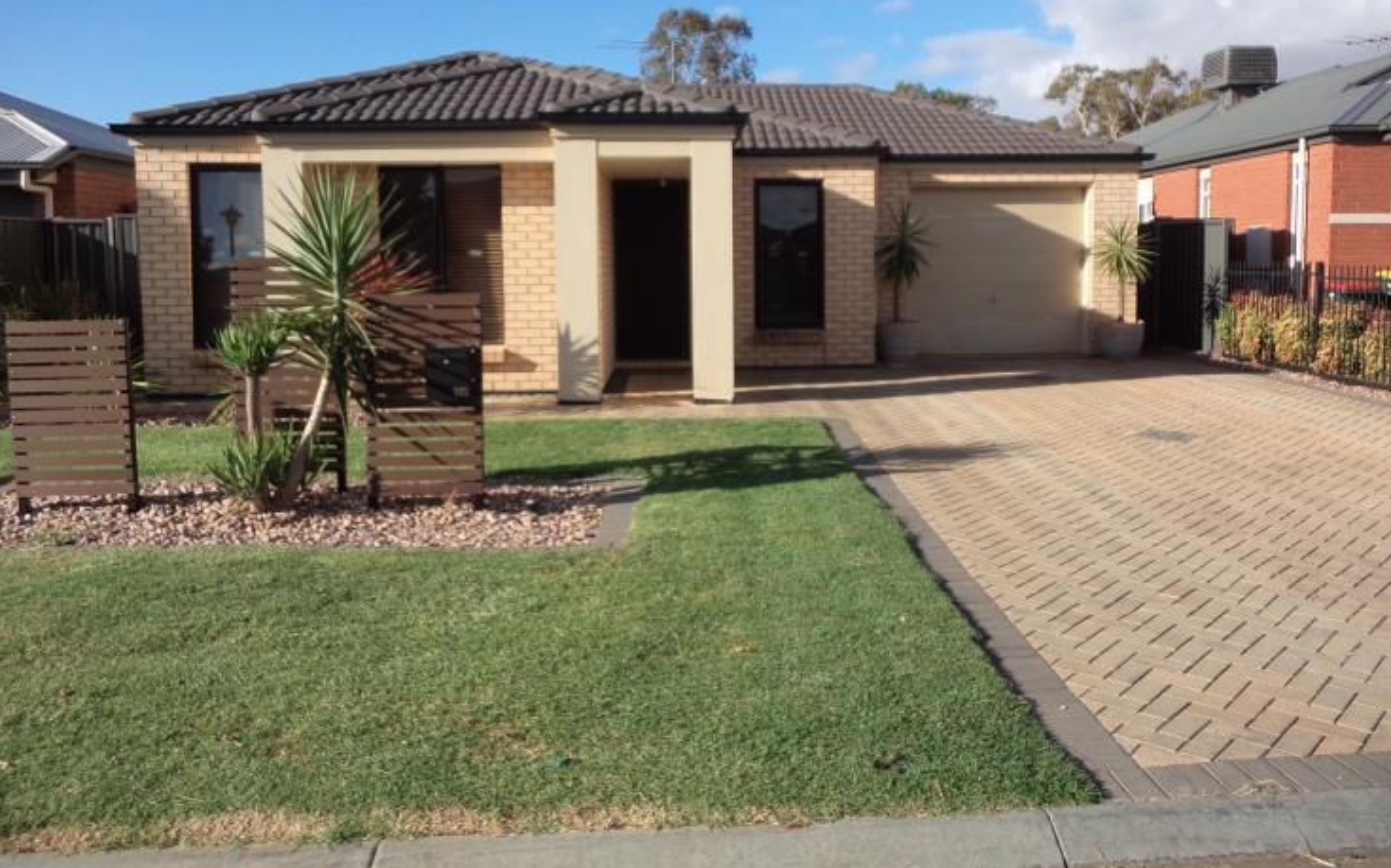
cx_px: 738
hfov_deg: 62.9
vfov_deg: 41.6
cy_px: 348
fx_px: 1137
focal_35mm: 30
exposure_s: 1/1000
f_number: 3.3
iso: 80
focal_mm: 4.6
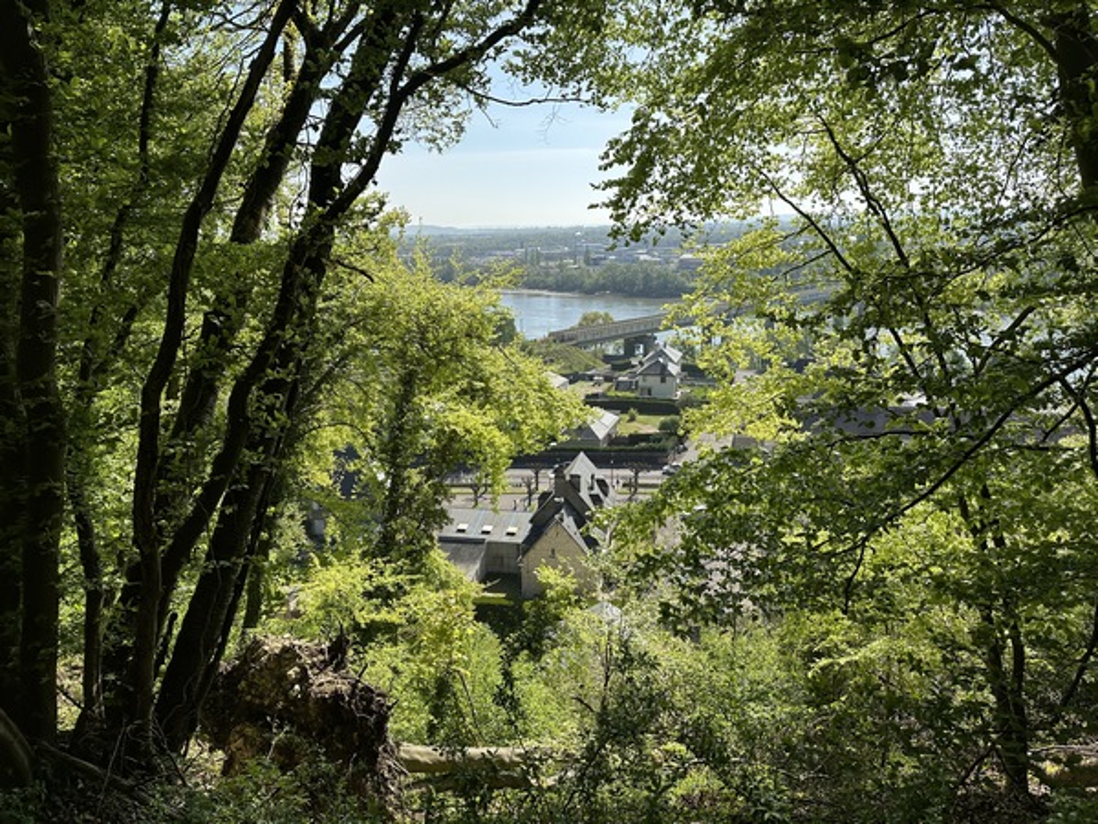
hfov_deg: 71.6
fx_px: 761
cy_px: 412
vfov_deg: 56.8
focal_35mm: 24
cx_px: 549
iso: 80
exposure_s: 1/3155
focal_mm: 6.86
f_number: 1.78
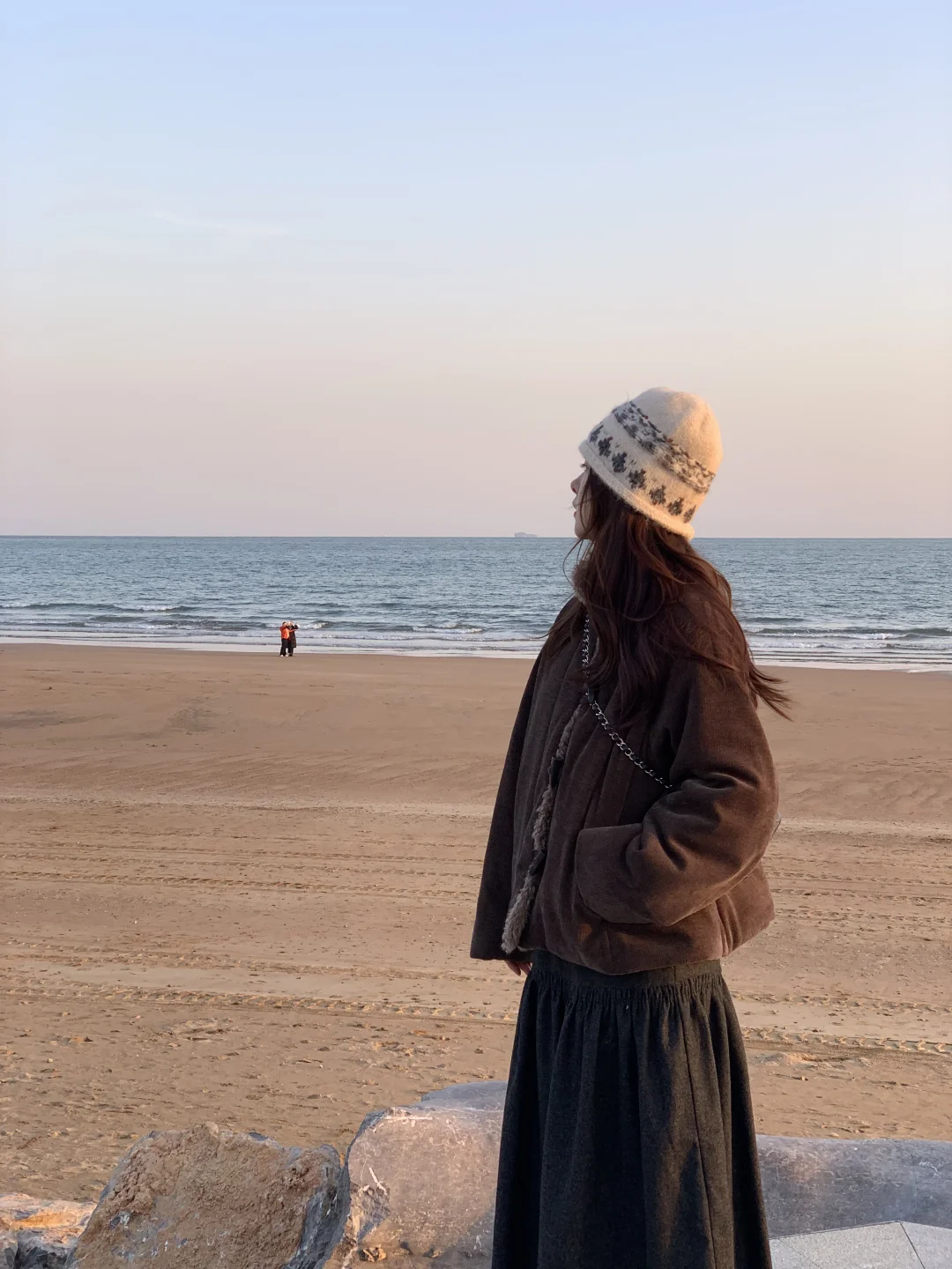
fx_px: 1907
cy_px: 634
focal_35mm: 52
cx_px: 476
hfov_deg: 28.0
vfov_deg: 36.8
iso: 16
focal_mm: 6
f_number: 2.4
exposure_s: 1/160
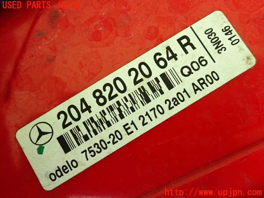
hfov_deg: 45.8
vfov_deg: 35.1
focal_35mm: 41
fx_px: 313
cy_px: 99
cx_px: 132
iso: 640
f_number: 2.8
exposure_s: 1/125
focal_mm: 7.31
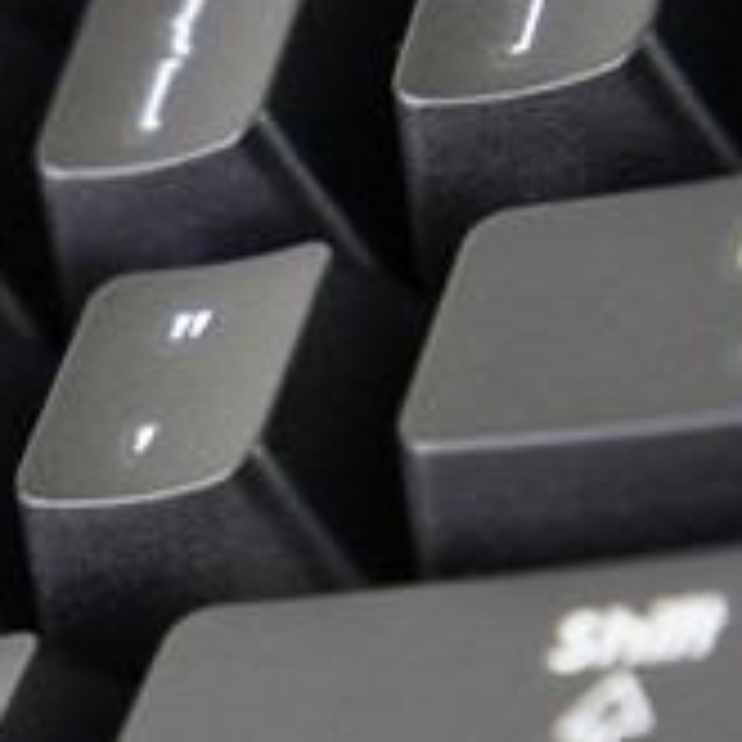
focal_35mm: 194
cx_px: -261
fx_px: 4705
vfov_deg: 9.0
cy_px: 479
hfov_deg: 8.9
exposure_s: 1/40
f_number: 4.5
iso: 1600
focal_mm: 42
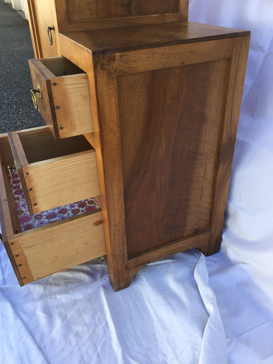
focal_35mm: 31
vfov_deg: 58.4
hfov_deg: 45.4
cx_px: 136
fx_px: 326
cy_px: 182
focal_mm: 3.3
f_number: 2.4
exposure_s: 1/208
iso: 25
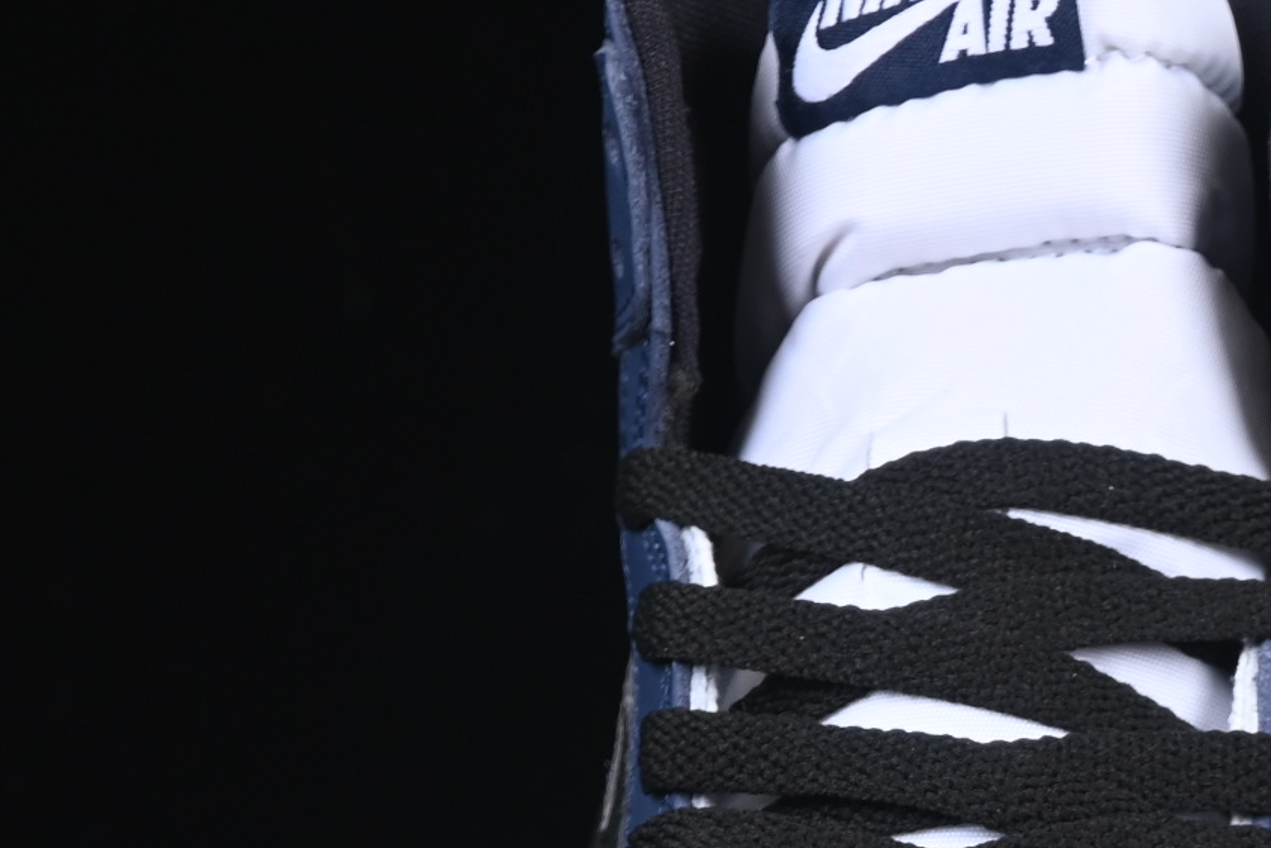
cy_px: 1260
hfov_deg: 8.3
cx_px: 1438
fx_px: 8723
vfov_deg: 5.5
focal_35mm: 247
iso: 160
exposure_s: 1/60
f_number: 6.3
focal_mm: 50
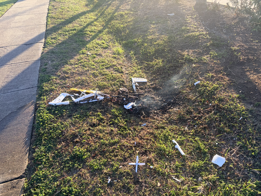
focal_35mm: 26
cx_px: 130
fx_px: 196
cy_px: 98
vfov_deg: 53.1
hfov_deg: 67.3
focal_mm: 5.96
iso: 50
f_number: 1.6
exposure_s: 1/361
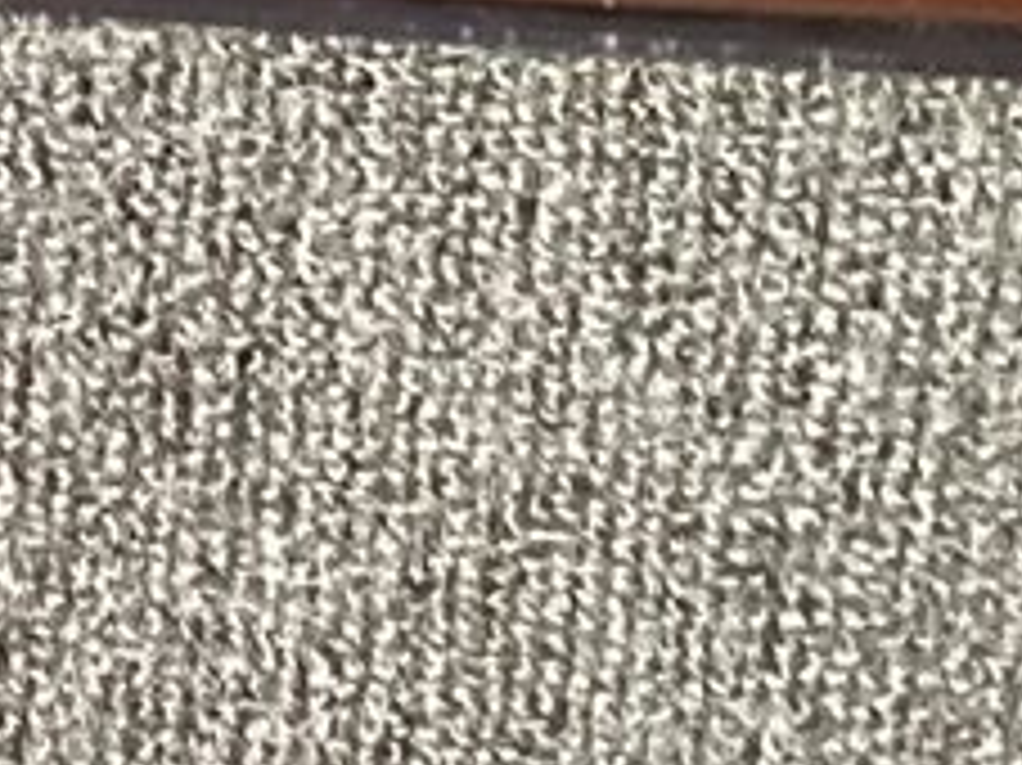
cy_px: -1672
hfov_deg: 8.9
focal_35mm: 207
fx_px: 6108
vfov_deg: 6.4
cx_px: -1231
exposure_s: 1/25
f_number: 2.4
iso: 400
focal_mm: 3.3
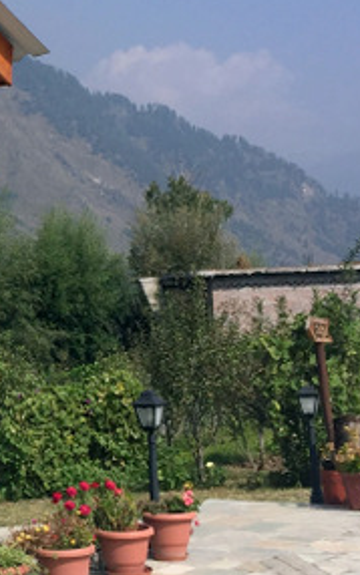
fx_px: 1349
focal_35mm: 86
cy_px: 253
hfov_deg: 14.2
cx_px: -191
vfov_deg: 24.1
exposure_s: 1/2639
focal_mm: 4.15
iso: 32
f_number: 2.2
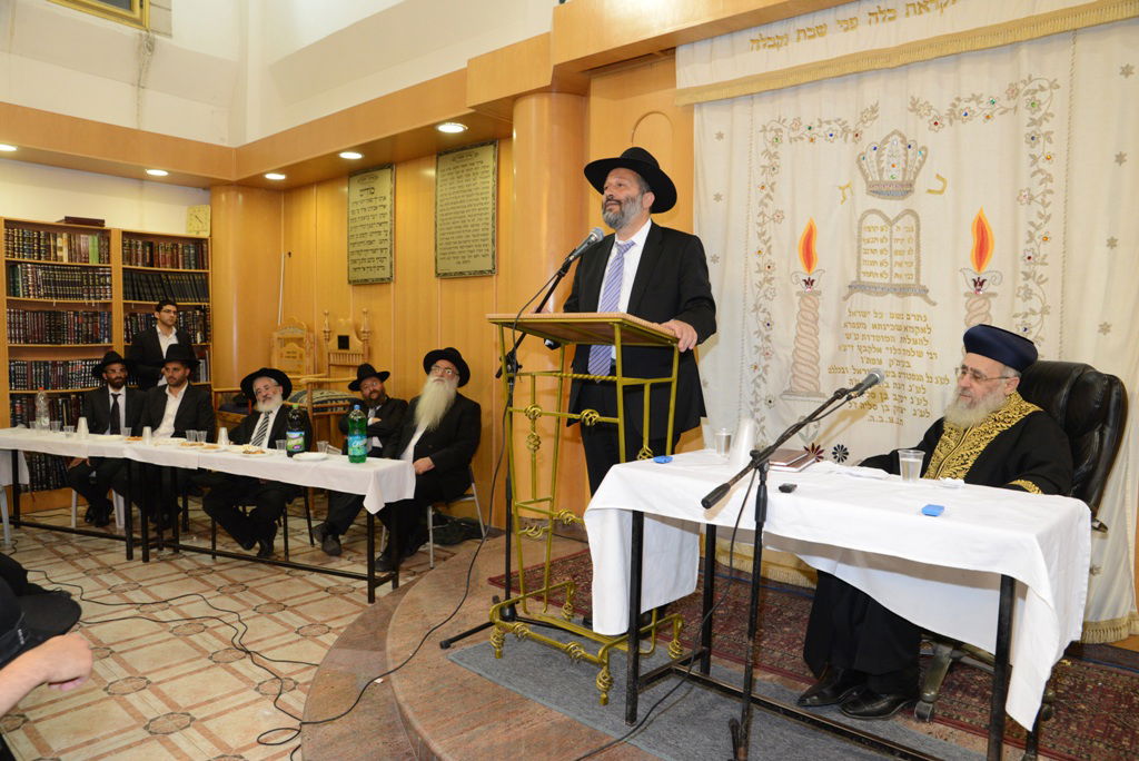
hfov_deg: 73.7
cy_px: 380
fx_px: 760
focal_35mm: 24
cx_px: 570
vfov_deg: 53.2
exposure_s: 1/80
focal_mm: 24
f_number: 5.6
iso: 2500
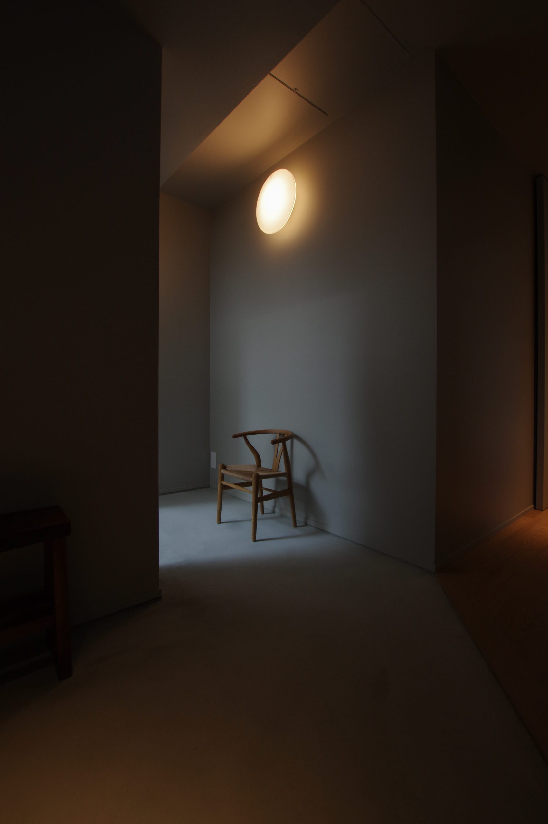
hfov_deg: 77.2
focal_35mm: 15
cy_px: 412
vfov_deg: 100.4
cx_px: 274
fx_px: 343
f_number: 10
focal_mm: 10
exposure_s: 1/15
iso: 400
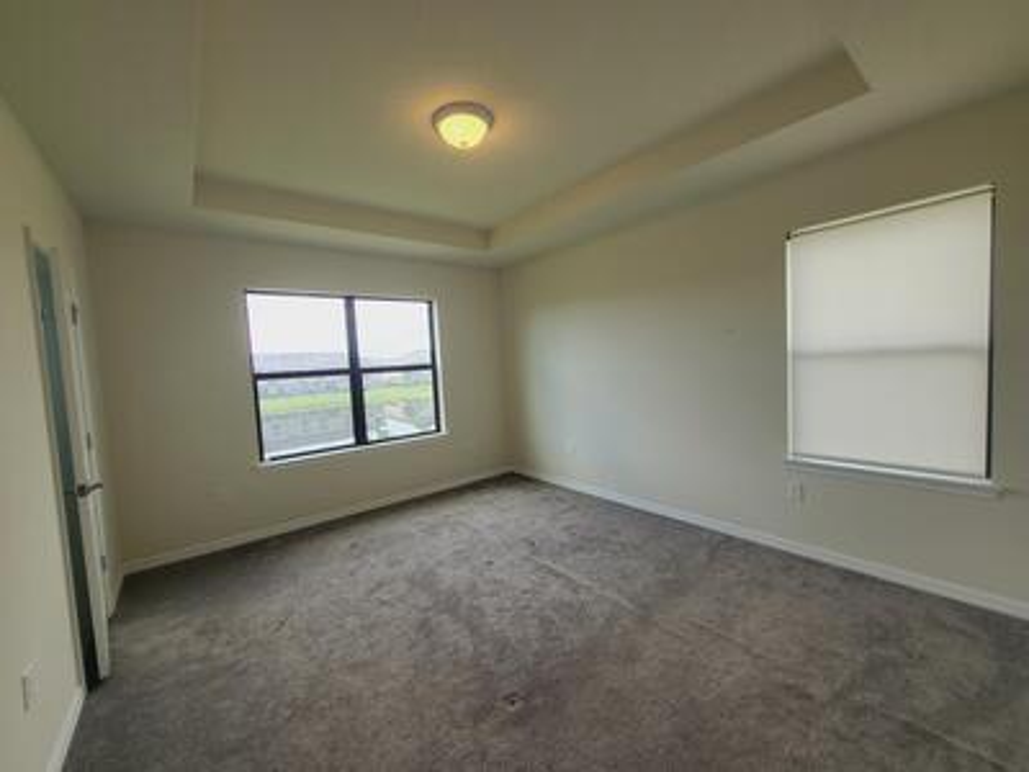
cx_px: 514
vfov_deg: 89.9
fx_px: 386
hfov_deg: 106.2
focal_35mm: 13
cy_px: 386
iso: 40
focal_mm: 1.74
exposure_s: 1/120
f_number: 2.2
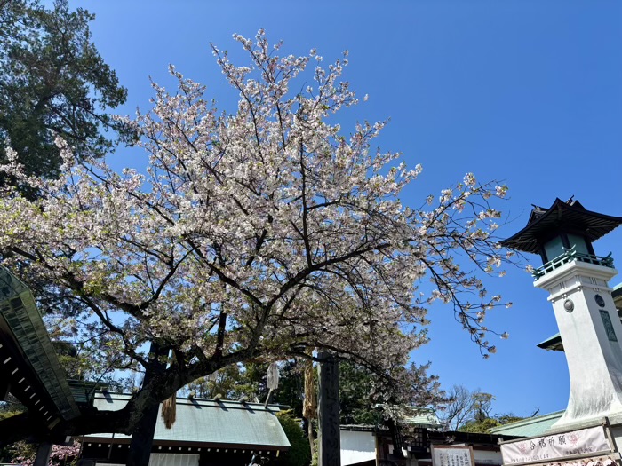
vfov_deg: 53.1
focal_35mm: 26
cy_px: 233
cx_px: 311
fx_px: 467
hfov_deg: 67.3
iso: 50
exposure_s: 1/3021
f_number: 1.6
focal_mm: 5.96
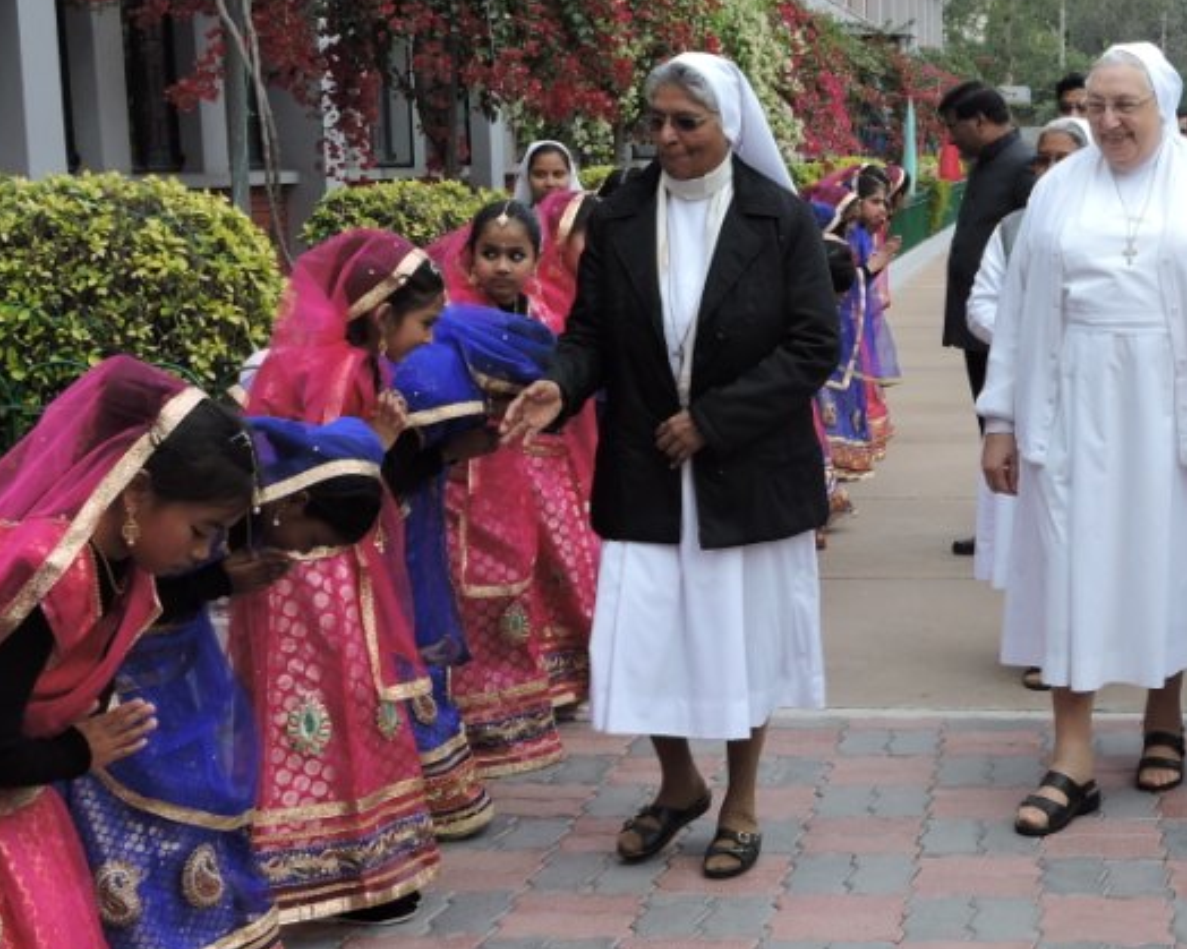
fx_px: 2213
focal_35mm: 63
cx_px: 1031
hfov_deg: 29.0
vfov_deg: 24.2
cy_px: 471
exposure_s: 1/200
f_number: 3.6
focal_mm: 5.9
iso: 100
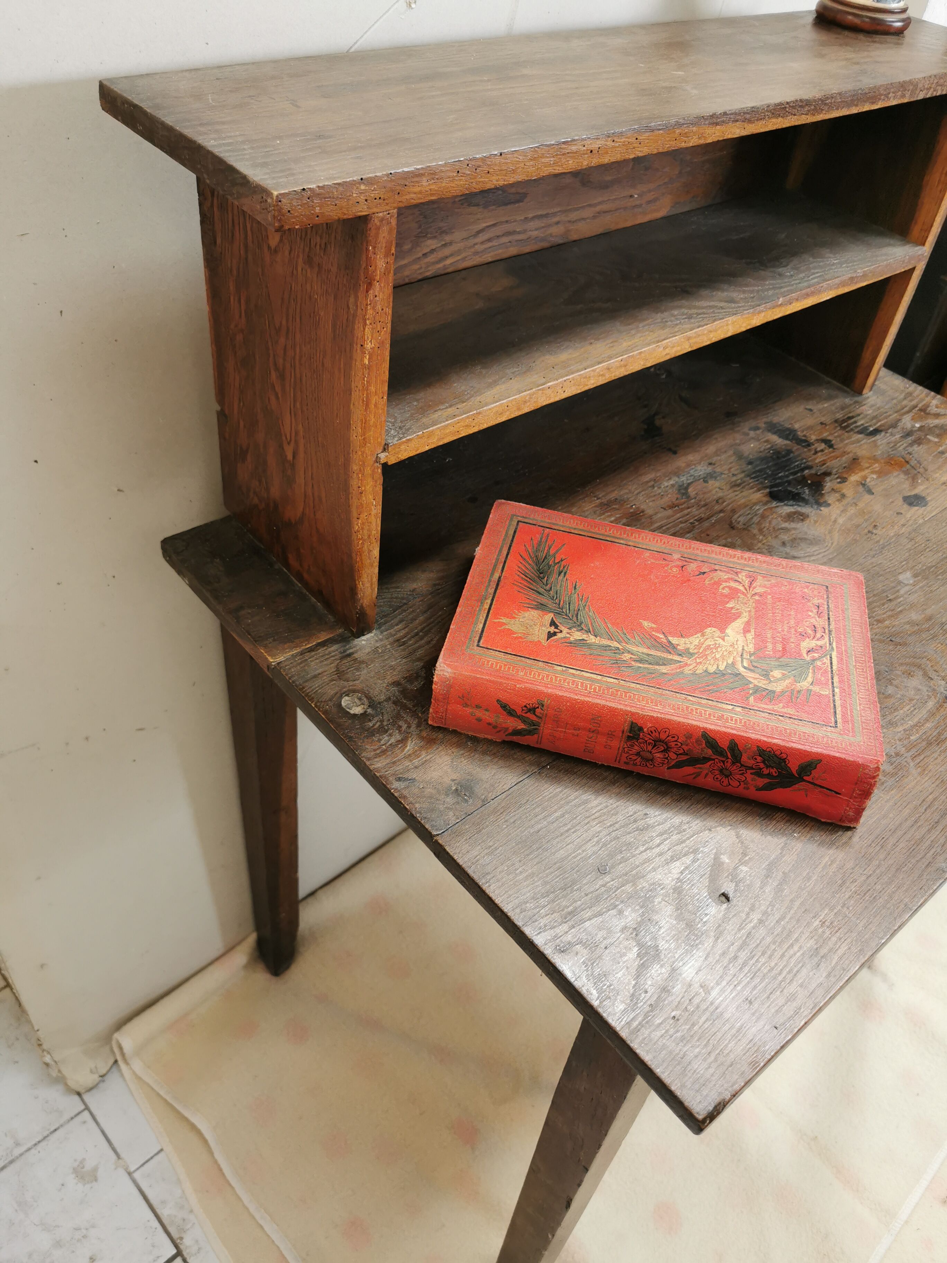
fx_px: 985
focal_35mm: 27
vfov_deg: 65.3
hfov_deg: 51.4
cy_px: 632
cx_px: 474
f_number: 1.6
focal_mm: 5.56
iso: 100
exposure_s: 1/120
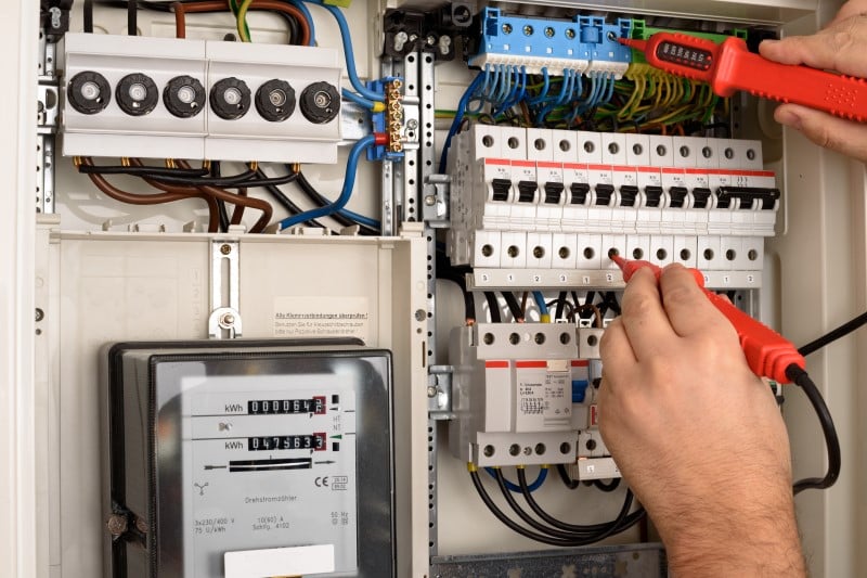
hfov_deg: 39.6
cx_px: 434
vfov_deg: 27.0
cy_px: 289
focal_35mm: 50
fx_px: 1204
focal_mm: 50
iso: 100
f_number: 11
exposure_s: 1/60
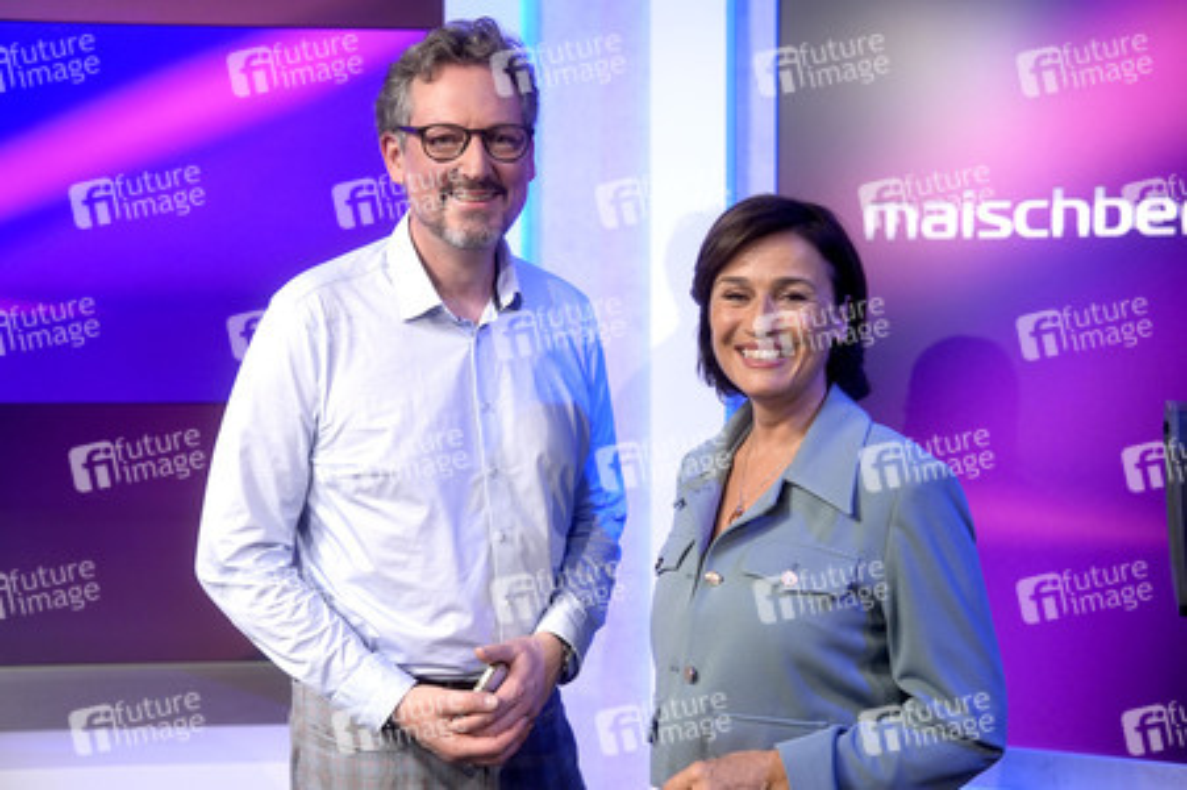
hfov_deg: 43.6
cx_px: 594
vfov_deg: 29.8
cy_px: 395
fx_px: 1483
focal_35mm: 45
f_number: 2.2
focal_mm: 30
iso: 640
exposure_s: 1/250
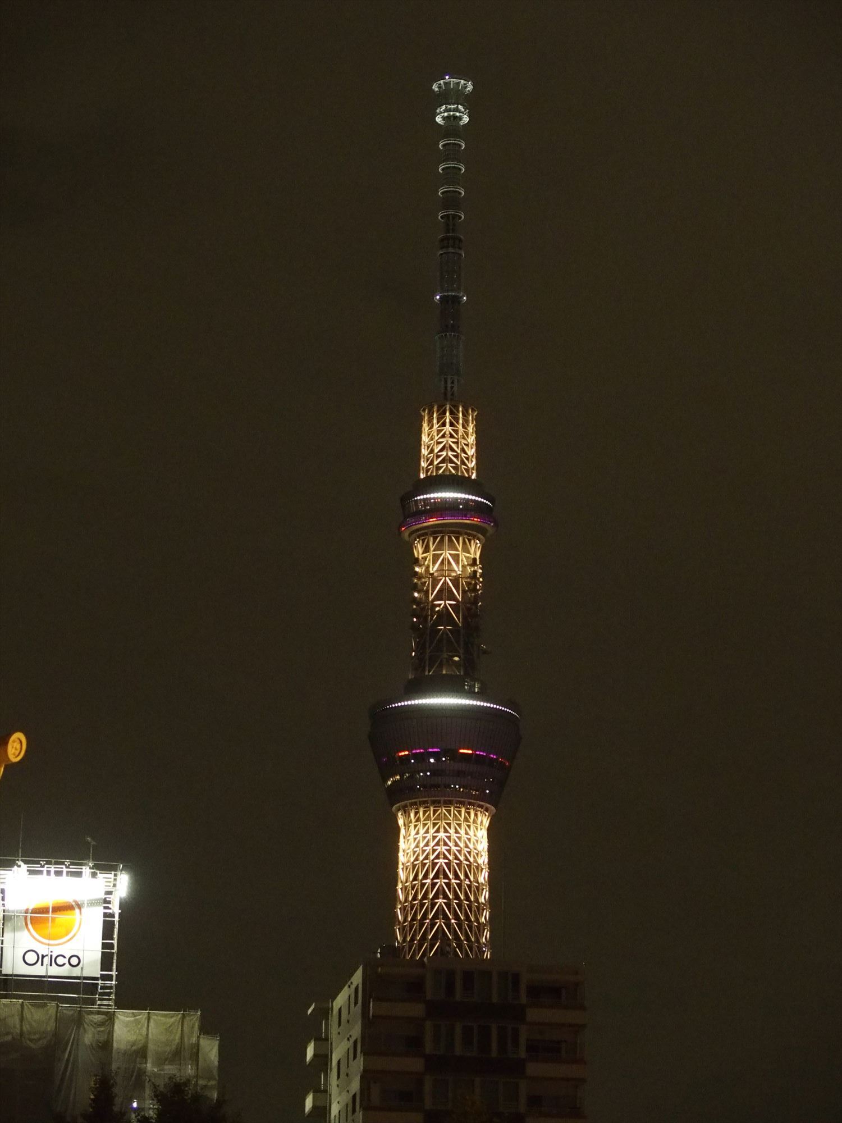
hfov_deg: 13.2
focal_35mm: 112
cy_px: 562
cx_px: 421
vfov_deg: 17.6
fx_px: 3632
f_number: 2.8
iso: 1600
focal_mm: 24
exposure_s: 1/25
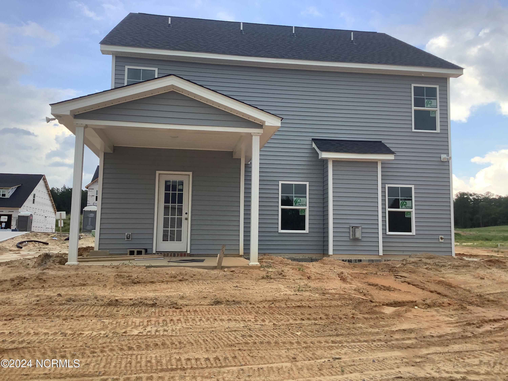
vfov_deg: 45.4
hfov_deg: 58.4
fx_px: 455
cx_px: 254
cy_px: 190
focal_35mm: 31
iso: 25
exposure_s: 1/134
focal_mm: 3.3
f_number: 2.4
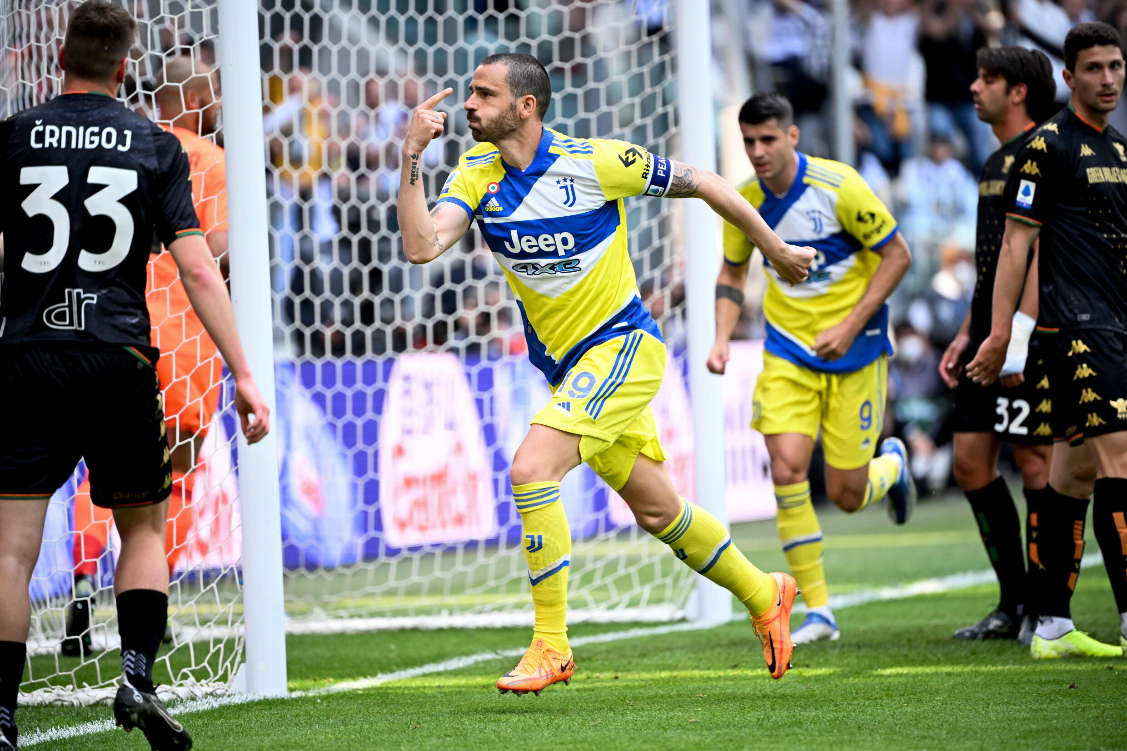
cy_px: 376
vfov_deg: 3.6
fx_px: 11894
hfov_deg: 5.4
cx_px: 564
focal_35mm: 380
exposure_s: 1/2000
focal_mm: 380
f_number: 4
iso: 1000
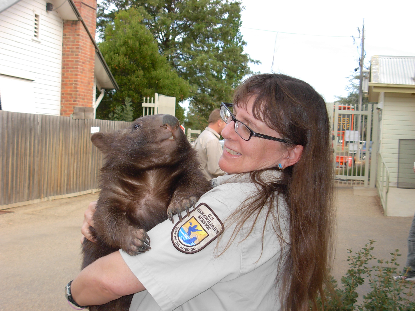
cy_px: 156
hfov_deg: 30.3
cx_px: 208
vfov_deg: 22.9
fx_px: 767
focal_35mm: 64
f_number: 3.4
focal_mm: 10.5
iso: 79
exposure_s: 1/209
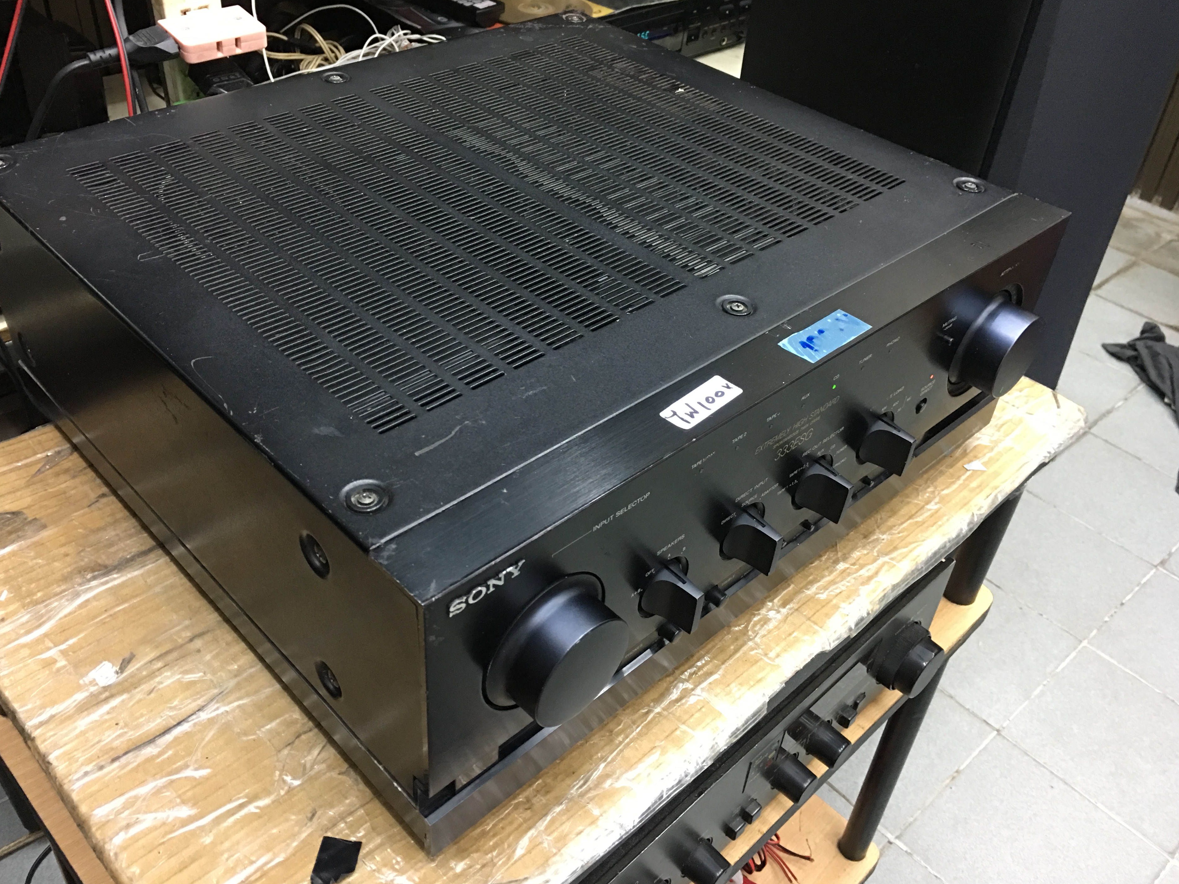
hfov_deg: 58.3
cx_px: 578
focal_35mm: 31
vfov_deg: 45.4
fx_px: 1056
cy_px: 416
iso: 100
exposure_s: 1/10
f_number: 2.2
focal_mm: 4.15
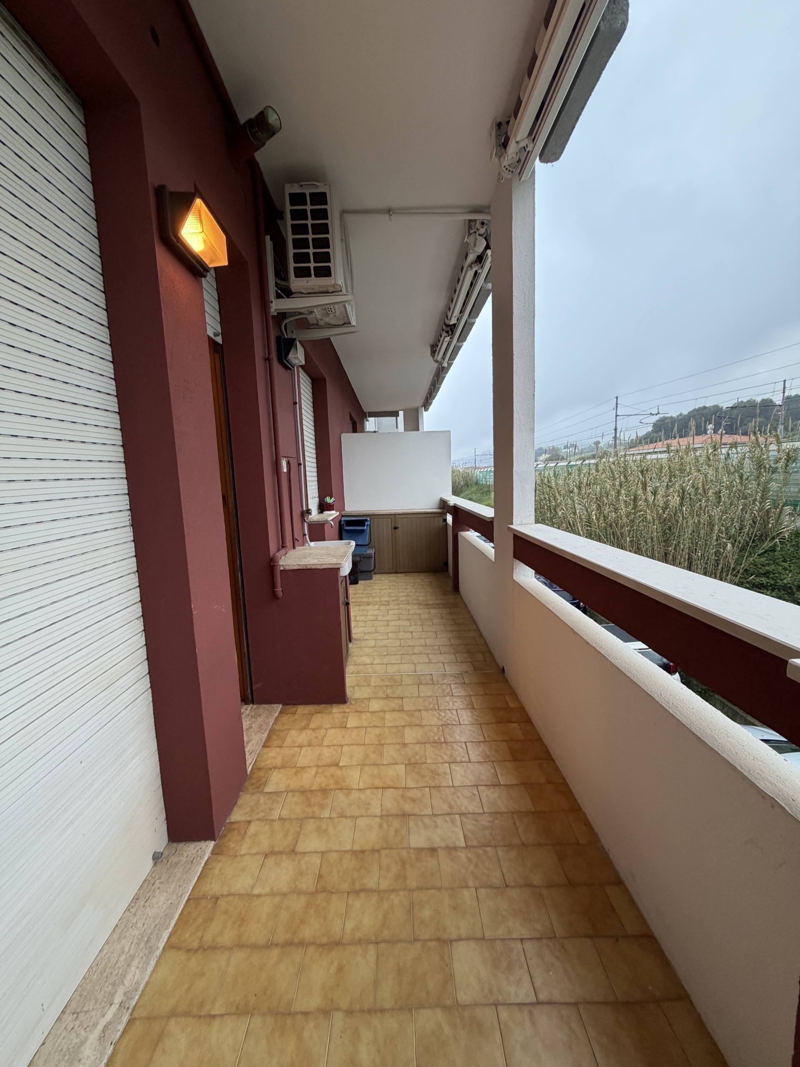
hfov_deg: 85.7
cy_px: 534
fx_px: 431
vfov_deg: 102.1
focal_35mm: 14
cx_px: 400
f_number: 2.2
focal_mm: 2.22
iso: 200
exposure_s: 1/121
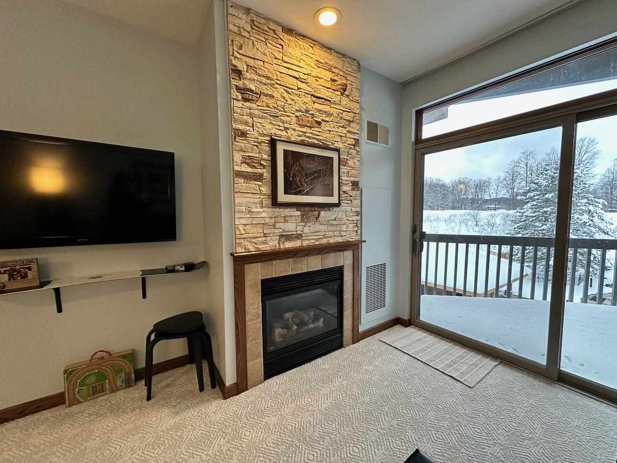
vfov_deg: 85.7
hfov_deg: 102.1
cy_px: 232
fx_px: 250
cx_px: 308
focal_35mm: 14
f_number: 2.2
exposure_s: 1/60
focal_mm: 2.22
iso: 400
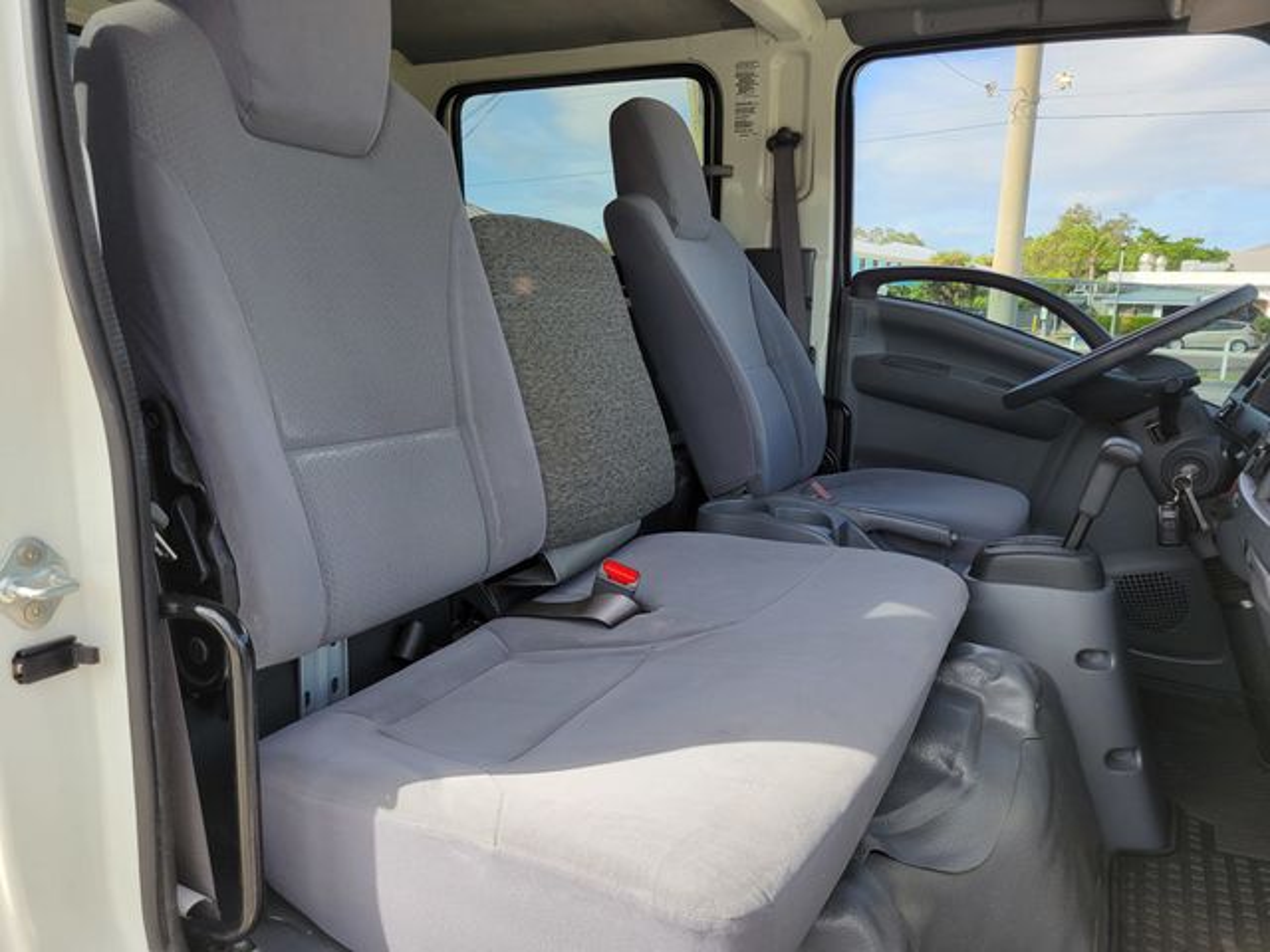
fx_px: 954
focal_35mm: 26
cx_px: 635
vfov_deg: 53.1
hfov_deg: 67.3
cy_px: 476
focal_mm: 5.4
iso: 40
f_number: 1.8
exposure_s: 1/614
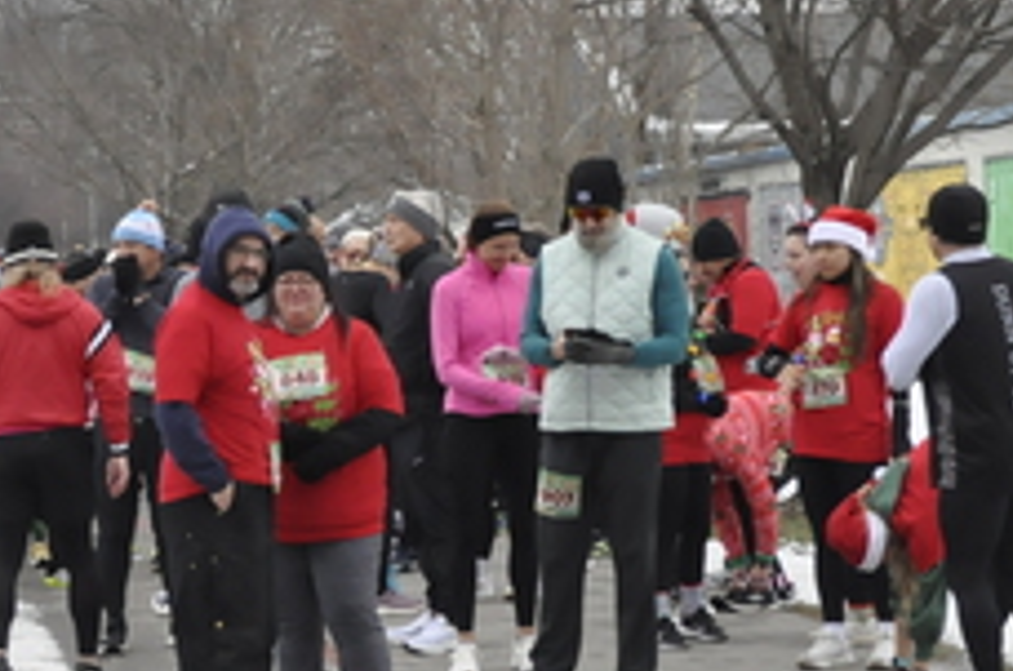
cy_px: 411
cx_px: 418
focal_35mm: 145
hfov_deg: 14.2
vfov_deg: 9.4
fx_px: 4072
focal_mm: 40
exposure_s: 1/1600
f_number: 6.3
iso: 2000
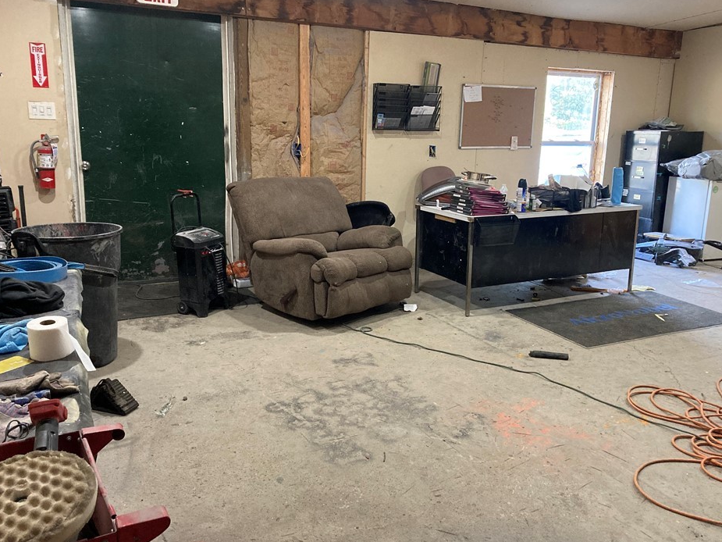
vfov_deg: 45.5
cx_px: 382
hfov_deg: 58.3
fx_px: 647
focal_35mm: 31
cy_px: 273
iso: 320
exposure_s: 1/60
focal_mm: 3.99
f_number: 1.8
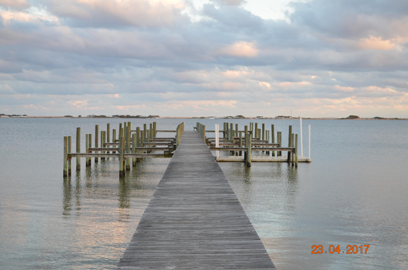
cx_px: 204
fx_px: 763
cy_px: 135
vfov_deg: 20.1
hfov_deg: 29.9
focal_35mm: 68
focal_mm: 45
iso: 400
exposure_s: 1/125
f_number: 5.6
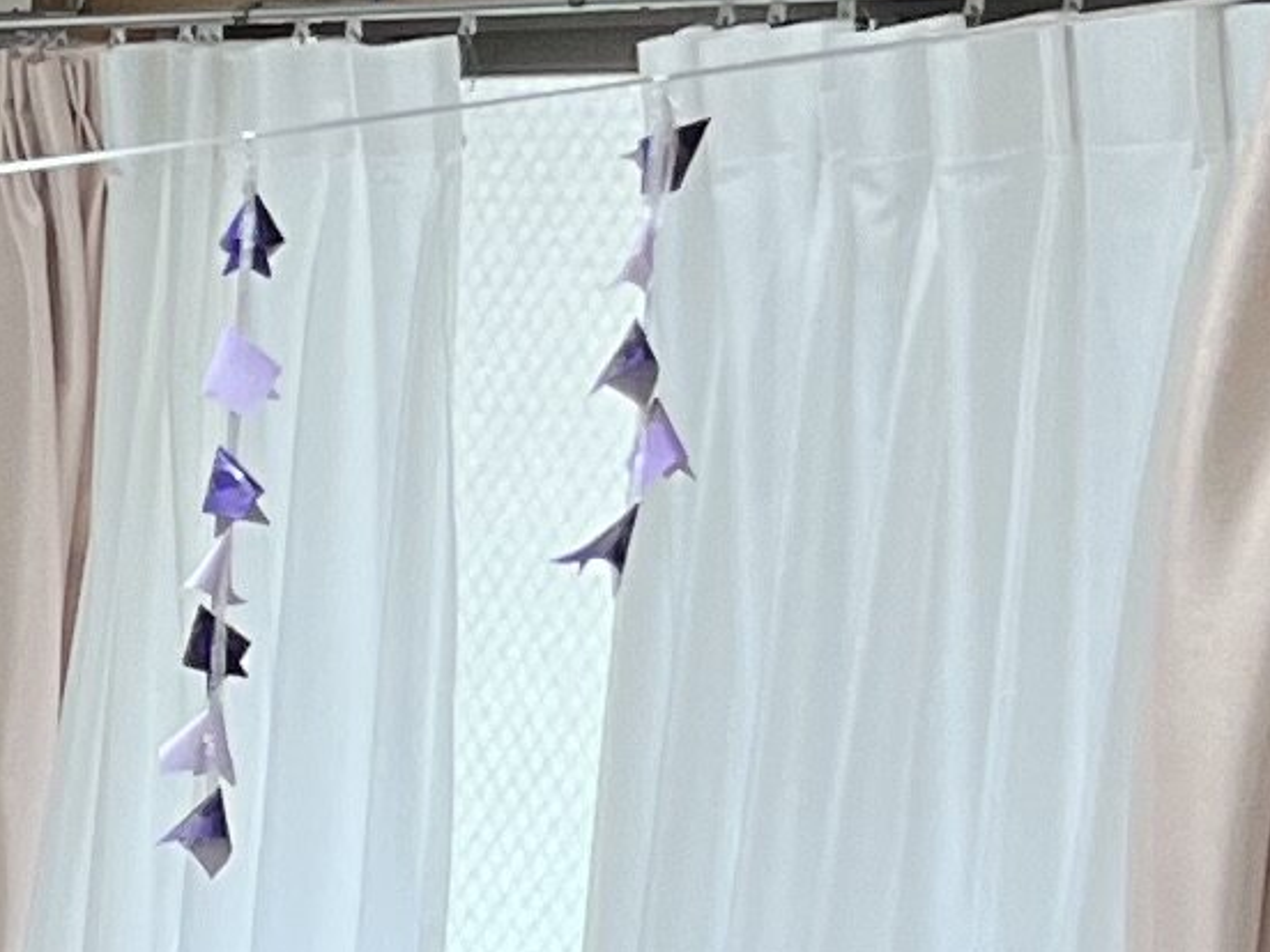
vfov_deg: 7.4
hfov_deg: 9.0
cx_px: -2181
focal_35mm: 190
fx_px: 6971
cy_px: 2086
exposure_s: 1/60
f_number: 1.6
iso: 80
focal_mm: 5.1
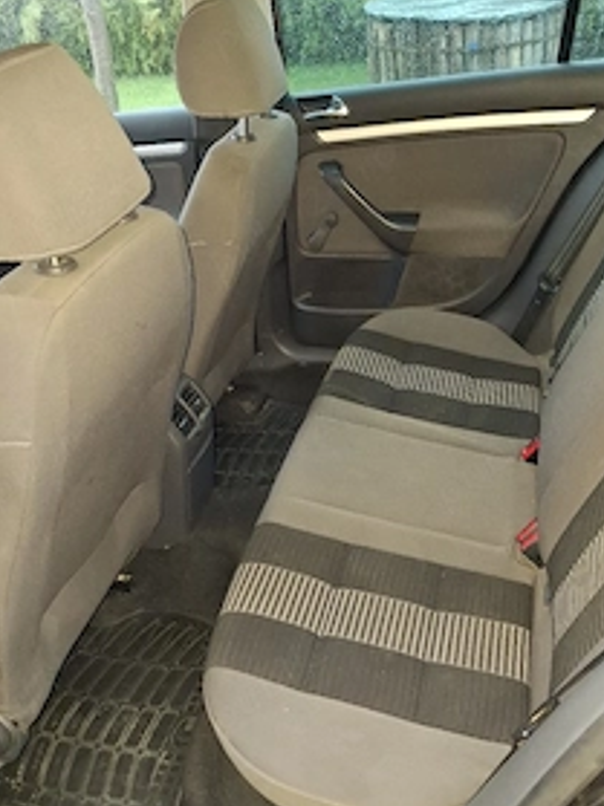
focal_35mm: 33
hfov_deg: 42.7
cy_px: 471
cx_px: 361
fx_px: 768
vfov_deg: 55.1
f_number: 1.8
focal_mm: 5.54
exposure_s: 1/14
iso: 50
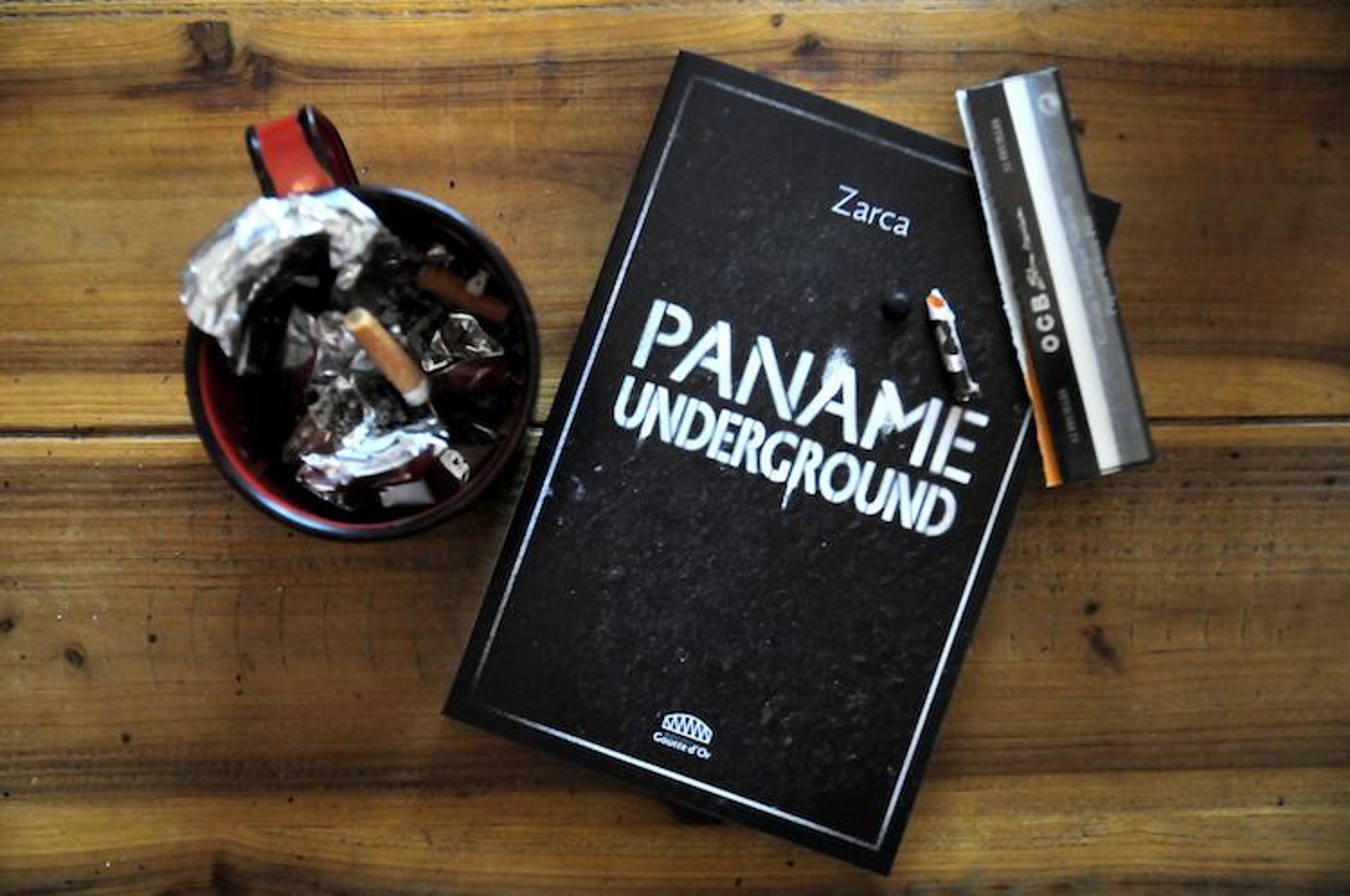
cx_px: 675
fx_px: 2247
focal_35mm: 60
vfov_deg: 22.6
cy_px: 448
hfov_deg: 33.4
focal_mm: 40
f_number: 3.2
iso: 1600
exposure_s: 1/160
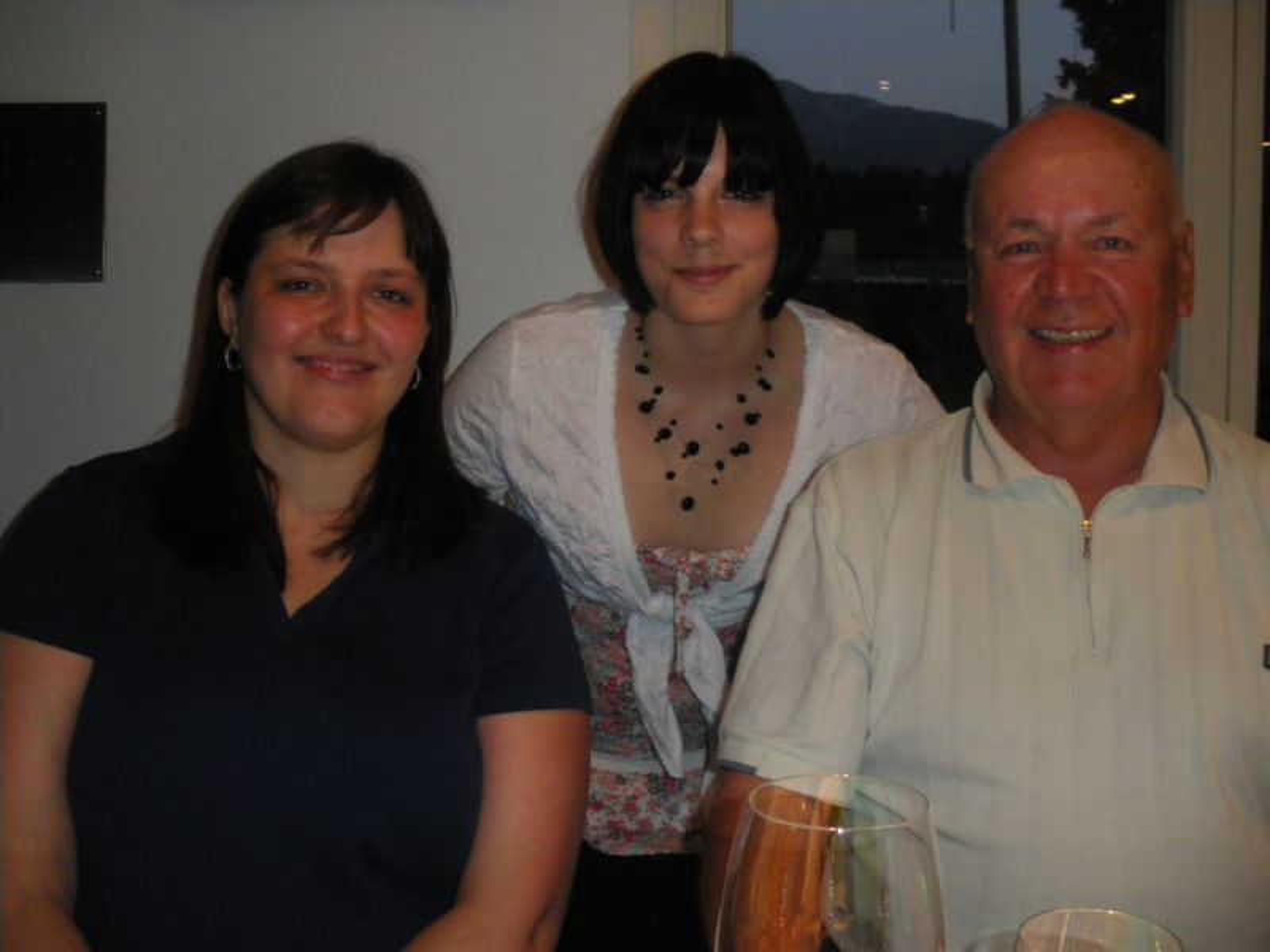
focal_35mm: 36
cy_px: 476
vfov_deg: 39.7
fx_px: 1321
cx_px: 635
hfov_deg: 51.4
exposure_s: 1/50
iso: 400
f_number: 3.5
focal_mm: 6.3
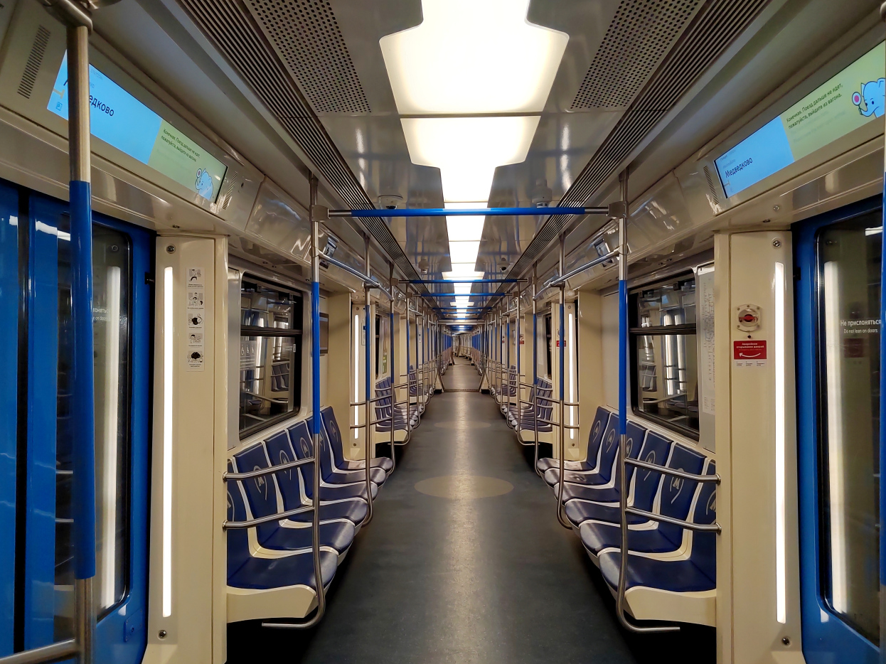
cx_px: 440
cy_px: 342
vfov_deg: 56.8
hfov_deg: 71.6
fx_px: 614
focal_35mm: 24
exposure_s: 1/100
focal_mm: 5.52
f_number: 1.9
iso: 459
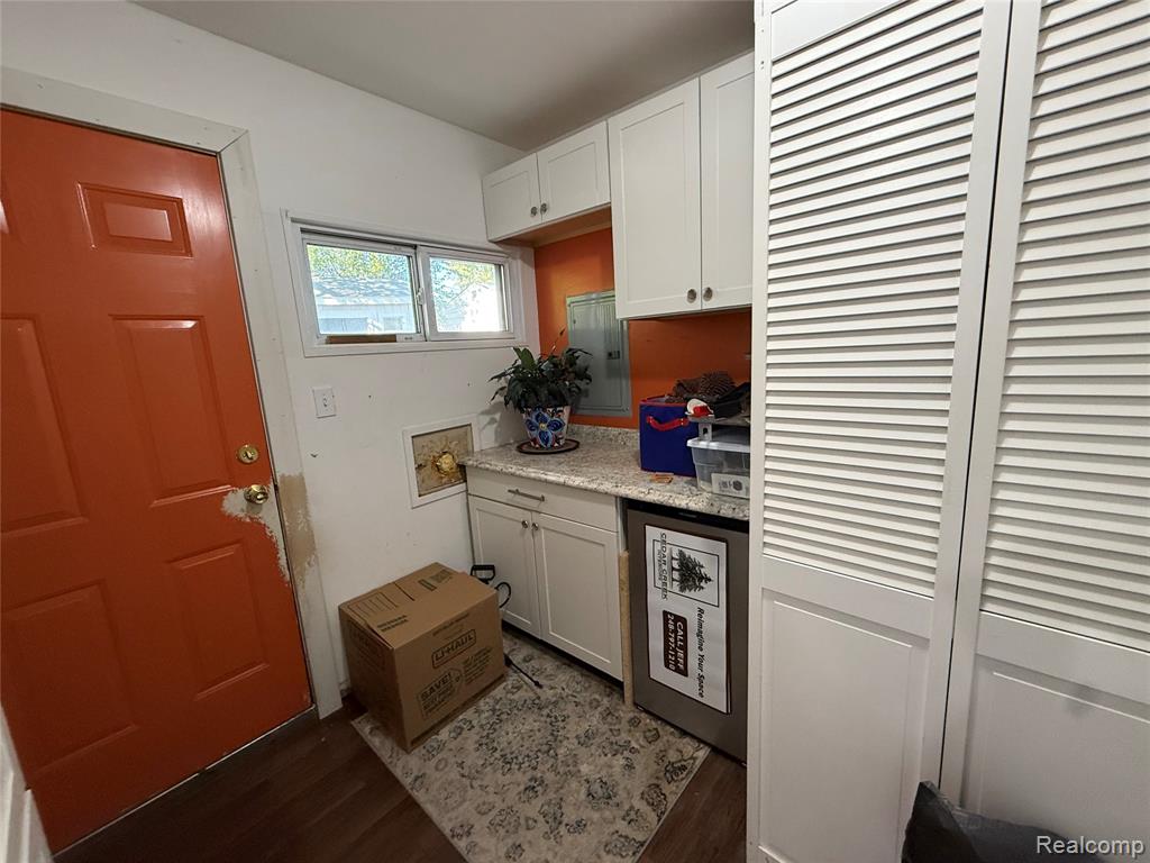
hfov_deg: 102.1
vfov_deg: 85.7
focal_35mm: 14
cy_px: 432
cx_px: 575
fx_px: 465
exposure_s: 1/60
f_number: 2.2
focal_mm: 2.22
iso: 400
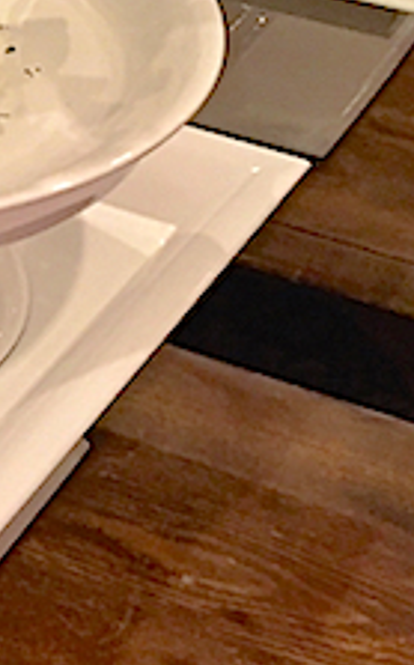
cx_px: -238
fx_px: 1990
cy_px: -416
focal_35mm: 110
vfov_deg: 16.7
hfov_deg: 11.3
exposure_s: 1/30
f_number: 2.2
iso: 125
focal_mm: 4.15
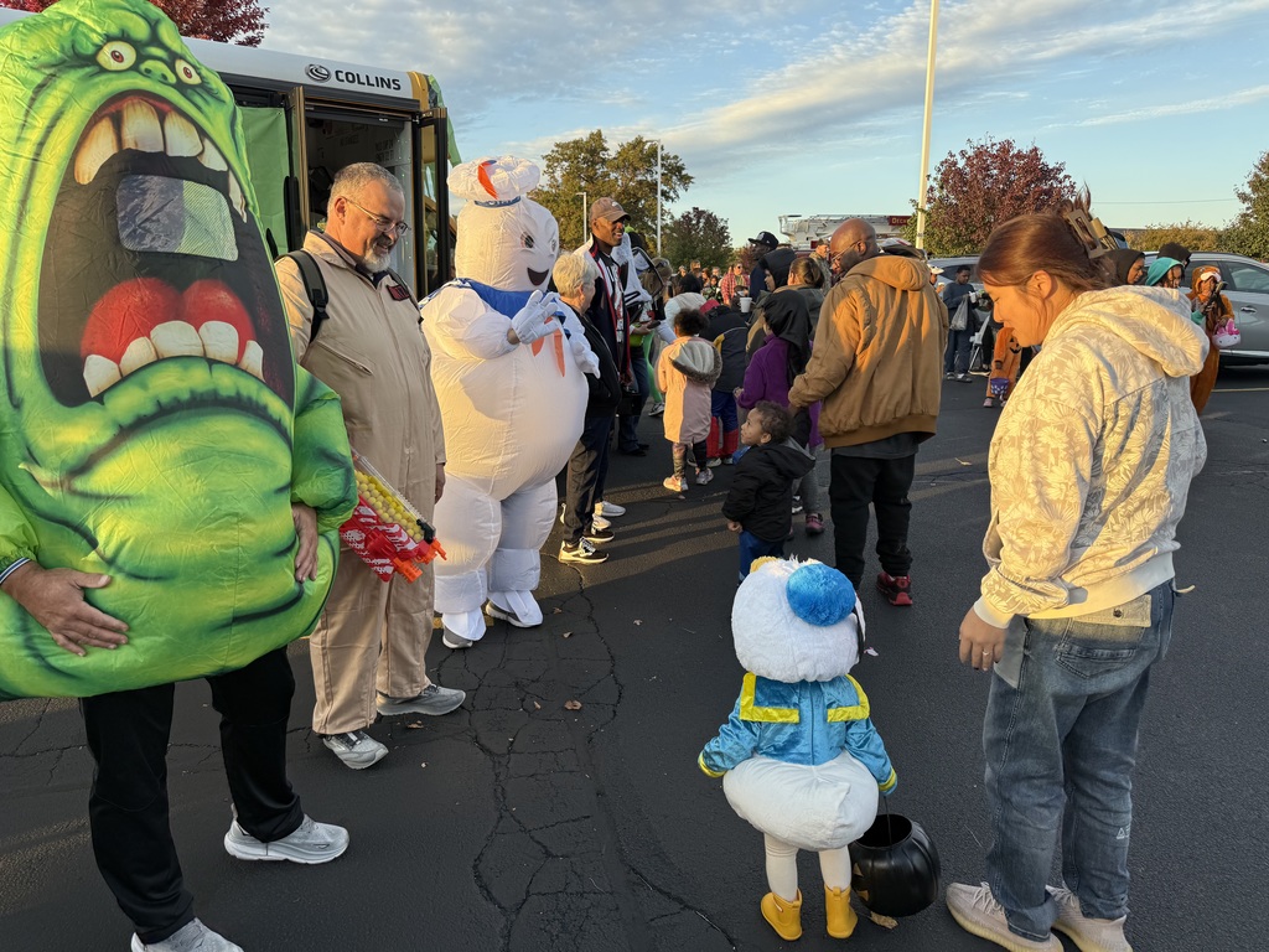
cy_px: 476
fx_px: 880
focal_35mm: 24
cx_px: 634
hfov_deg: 71.6
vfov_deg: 56.8
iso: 80
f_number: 1.78
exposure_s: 1/405
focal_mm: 6.76
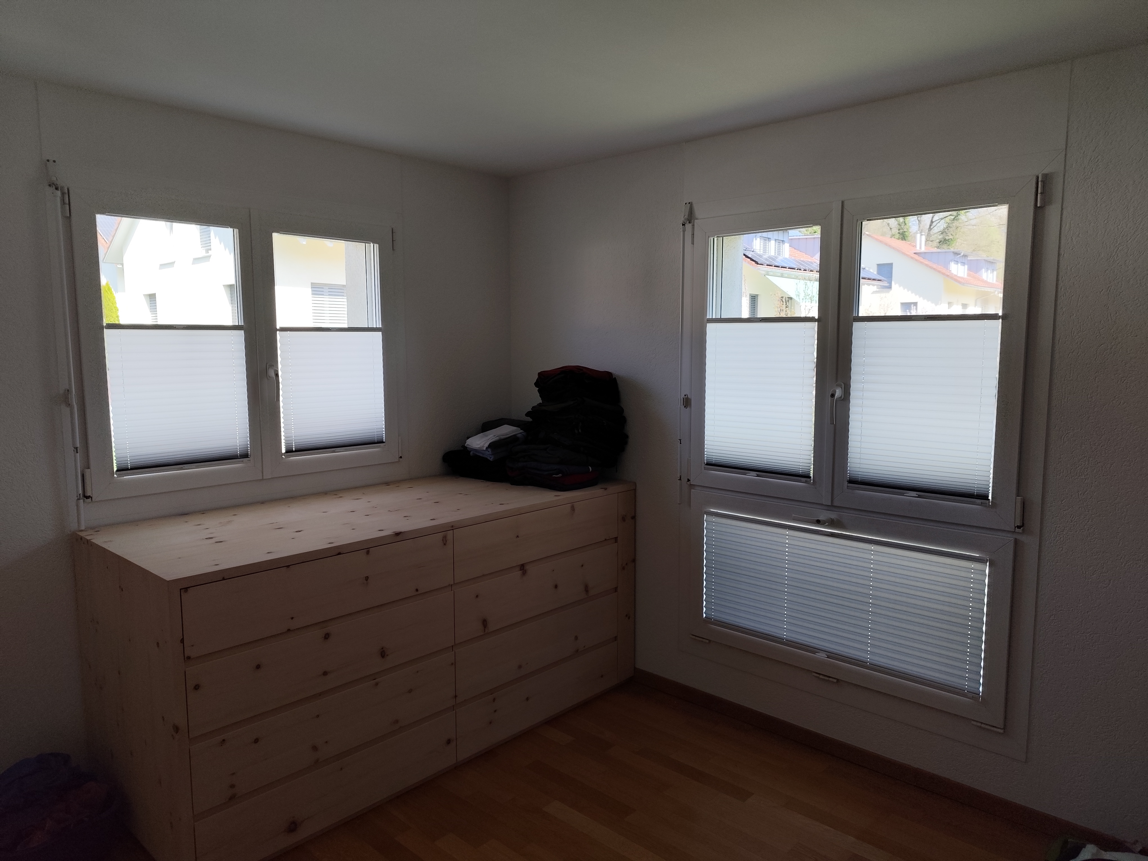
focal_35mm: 23
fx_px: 763
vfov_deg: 58.9
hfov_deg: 73.9
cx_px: 574
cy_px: 430
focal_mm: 6.19
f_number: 1.65
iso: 50
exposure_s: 1/190
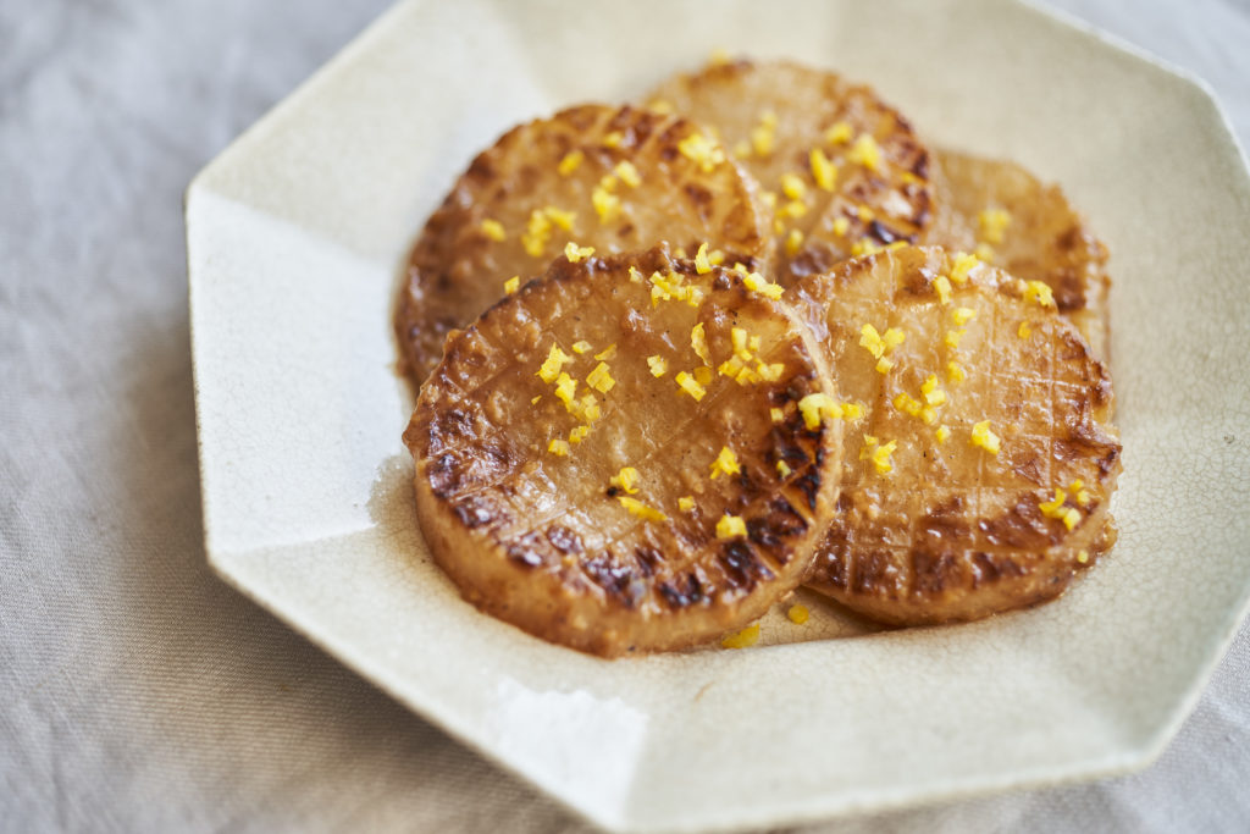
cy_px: 417
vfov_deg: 27.0
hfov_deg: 39.6
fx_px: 1736
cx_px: 625
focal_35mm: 50
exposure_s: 1/250
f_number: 2.5
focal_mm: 50
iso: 100
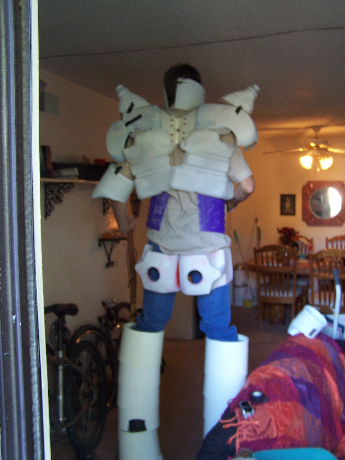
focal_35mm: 38
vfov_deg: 49.0
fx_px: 505
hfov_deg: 37.7
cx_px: 172
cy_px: 230
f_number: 2.8
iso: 140
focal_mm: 6.3
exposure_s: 1/8
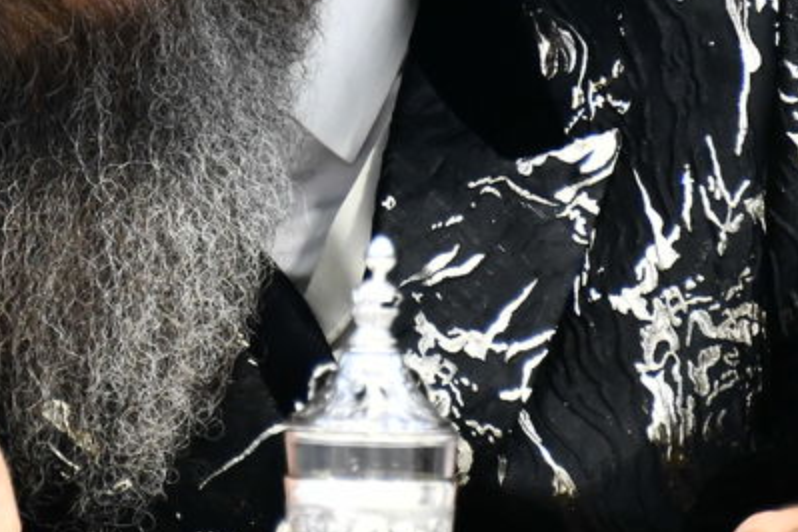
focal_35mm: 737
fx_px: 16336
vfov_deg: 1.9
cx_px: -180
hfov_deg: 2.8
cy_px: -219
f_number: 5.6
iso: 2000
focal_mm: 210
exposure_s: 1/160
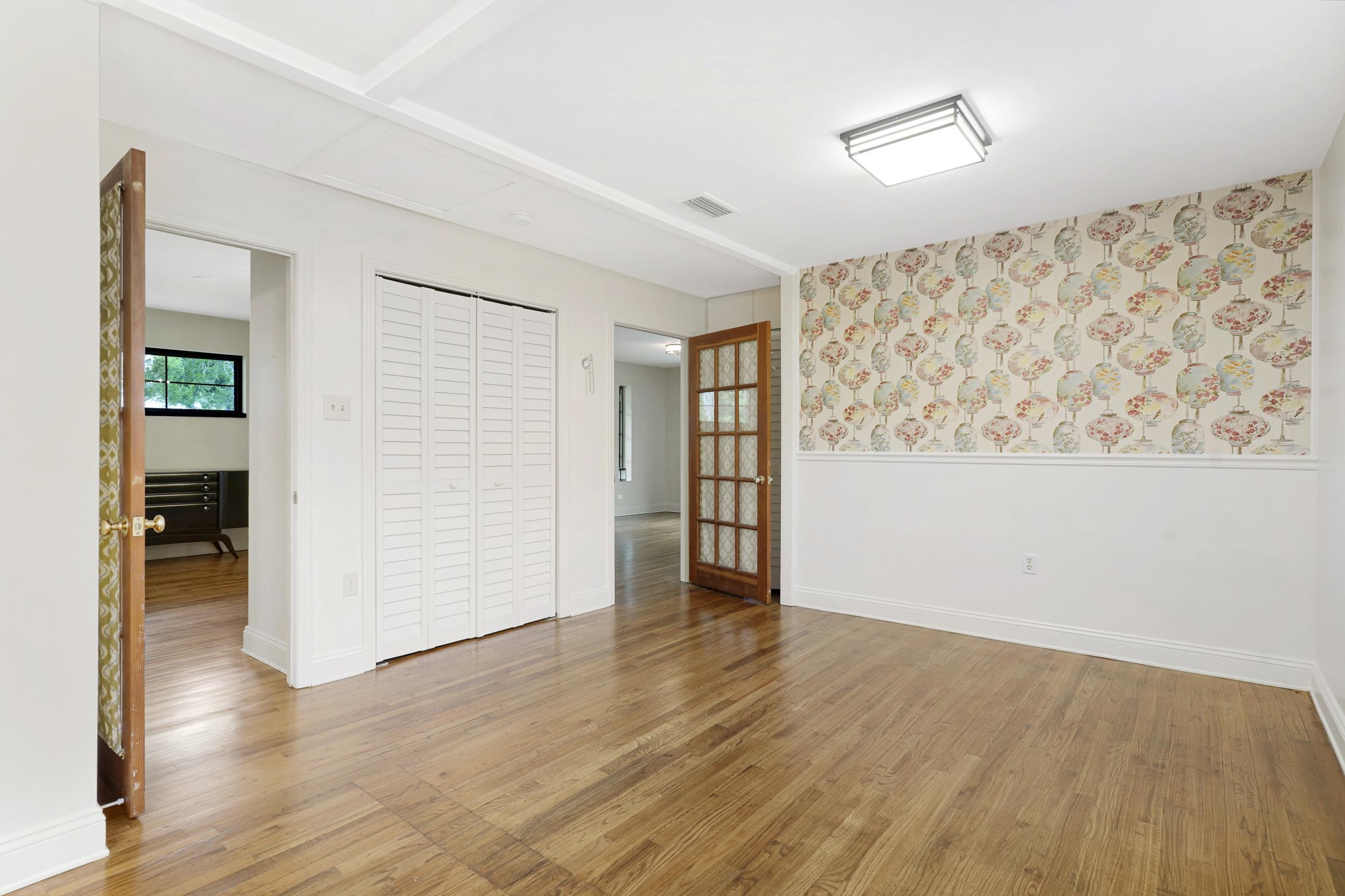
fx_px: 635
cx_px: 672
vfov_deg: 70.4
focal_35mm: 17
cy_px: 448
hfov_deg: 93.3
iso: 100
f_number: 8
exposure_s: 6
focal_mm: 17
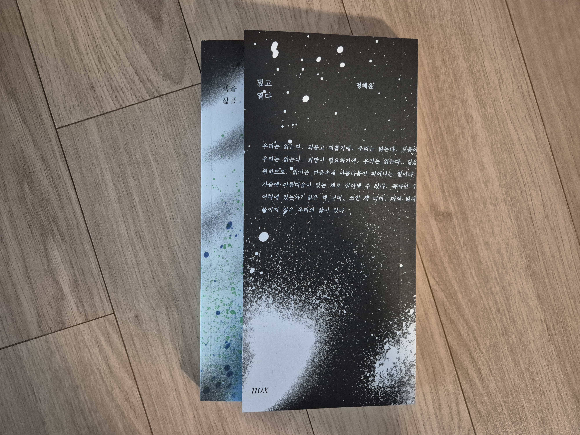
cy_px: 218
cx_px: 290
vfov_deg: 58.9
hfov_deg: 73.9
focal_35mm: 23
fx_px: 385
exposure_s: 1/60
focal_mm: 5.4
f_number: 1.8
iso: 1600
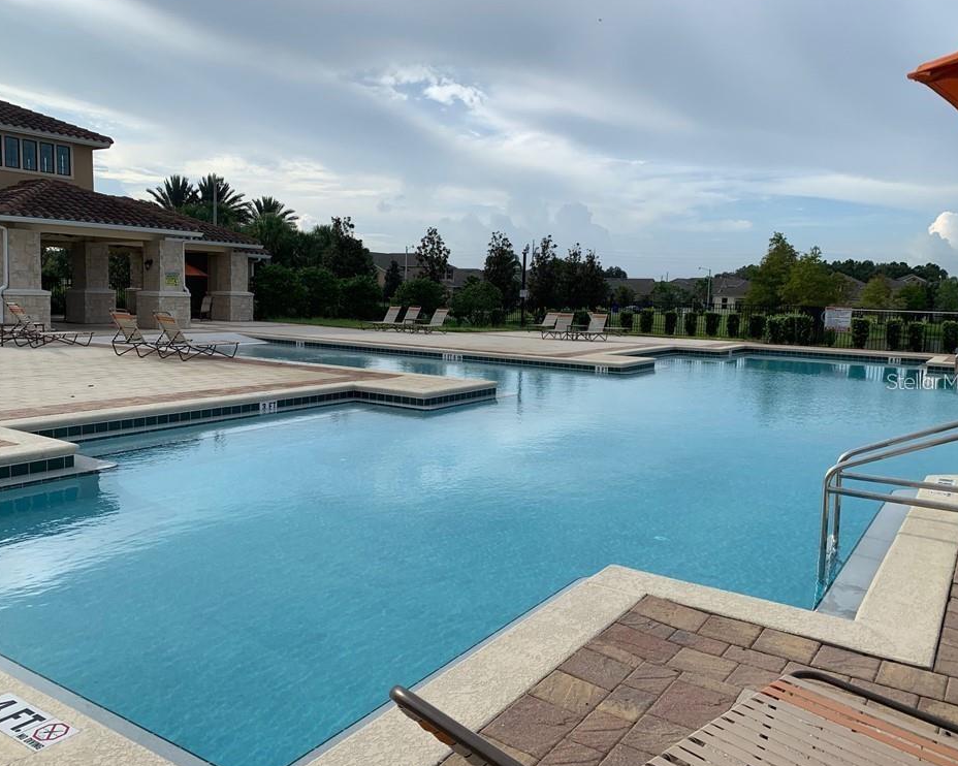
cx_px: 455
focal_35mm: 28
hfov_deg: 62.2
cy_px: 381
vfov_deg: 51.5
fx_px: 794
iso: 25
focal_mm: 4.25
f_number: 1.8
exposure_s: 1/2208
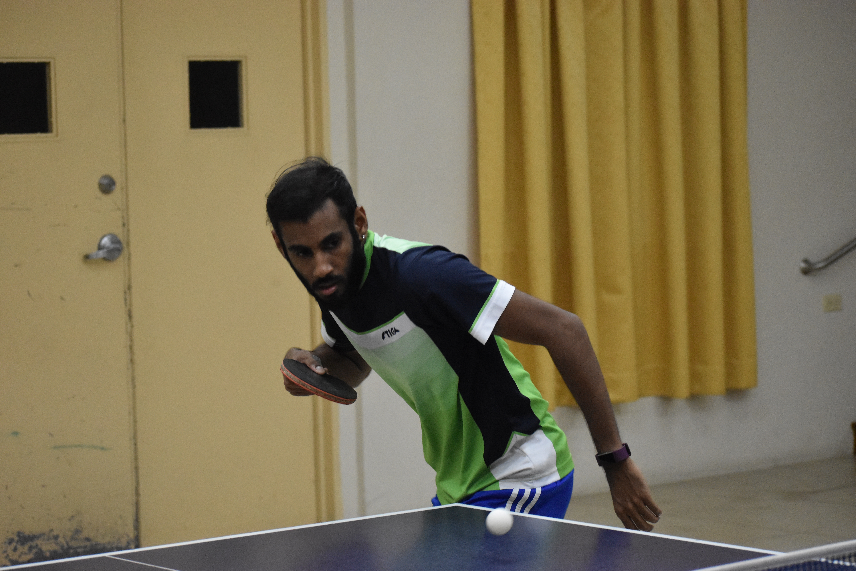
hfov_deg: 17.5
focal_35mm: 117
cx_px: 428
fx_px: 2782
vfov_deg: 11.7
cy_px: 286
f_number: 4.8
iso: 3200
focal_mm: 78
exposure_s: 1/320
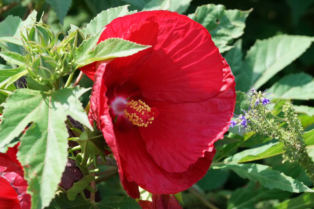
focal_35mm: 90
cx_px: 157
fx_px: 785
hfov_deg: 22.6
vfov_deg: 15.2
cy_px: 104
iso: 3200
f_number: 8
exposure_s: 1/1600
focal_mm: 90
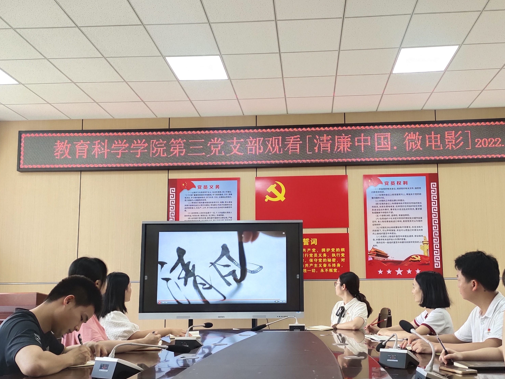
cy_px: 231
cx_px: 279
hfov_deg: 58.2
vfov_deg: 45.2
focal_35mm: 31
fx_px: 452
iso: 56
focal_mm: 4.74
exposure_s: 1/317
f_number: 1.79
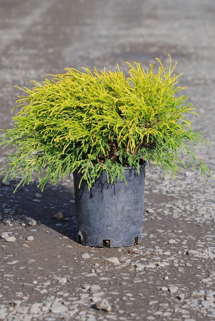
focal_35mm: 120
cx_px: 108
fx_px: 1072
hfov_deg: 11.4
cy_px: 160
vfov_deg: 17.0
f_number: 6.3
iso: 200
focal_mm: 80
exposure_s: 1/640
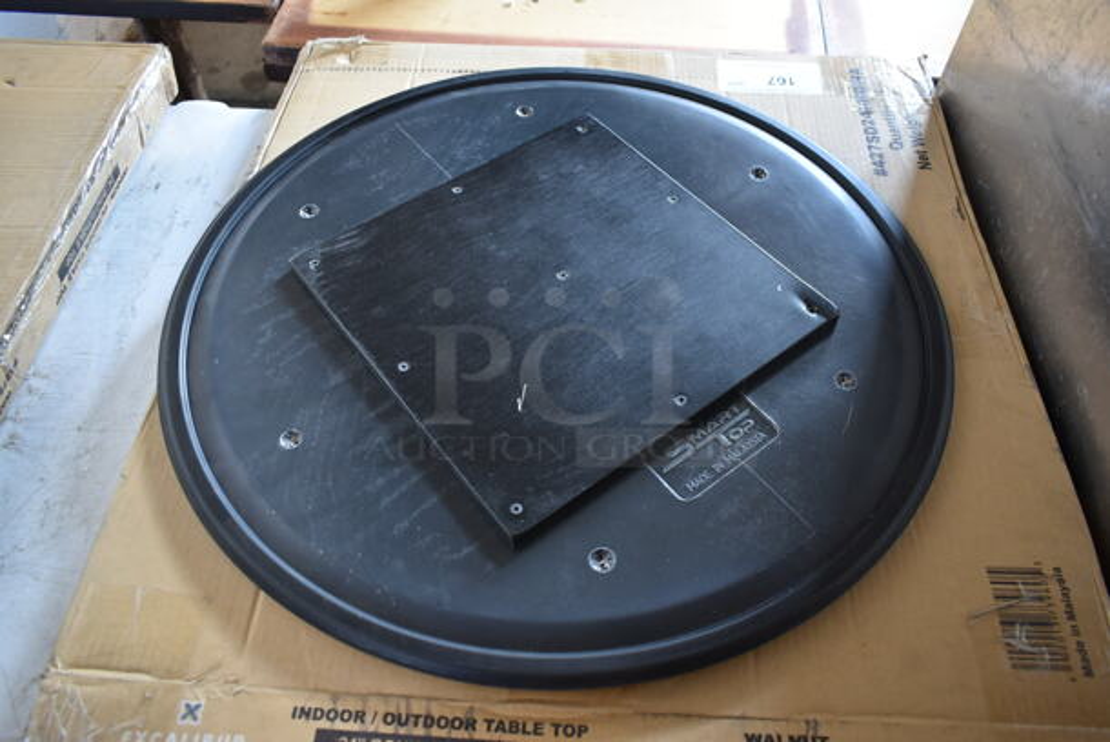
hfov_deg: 67.3
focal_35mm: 27
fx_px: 833
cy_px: 371
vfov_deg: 48.0
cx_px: 555
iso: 640
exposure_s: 1/30
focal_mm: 18
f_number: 3.5
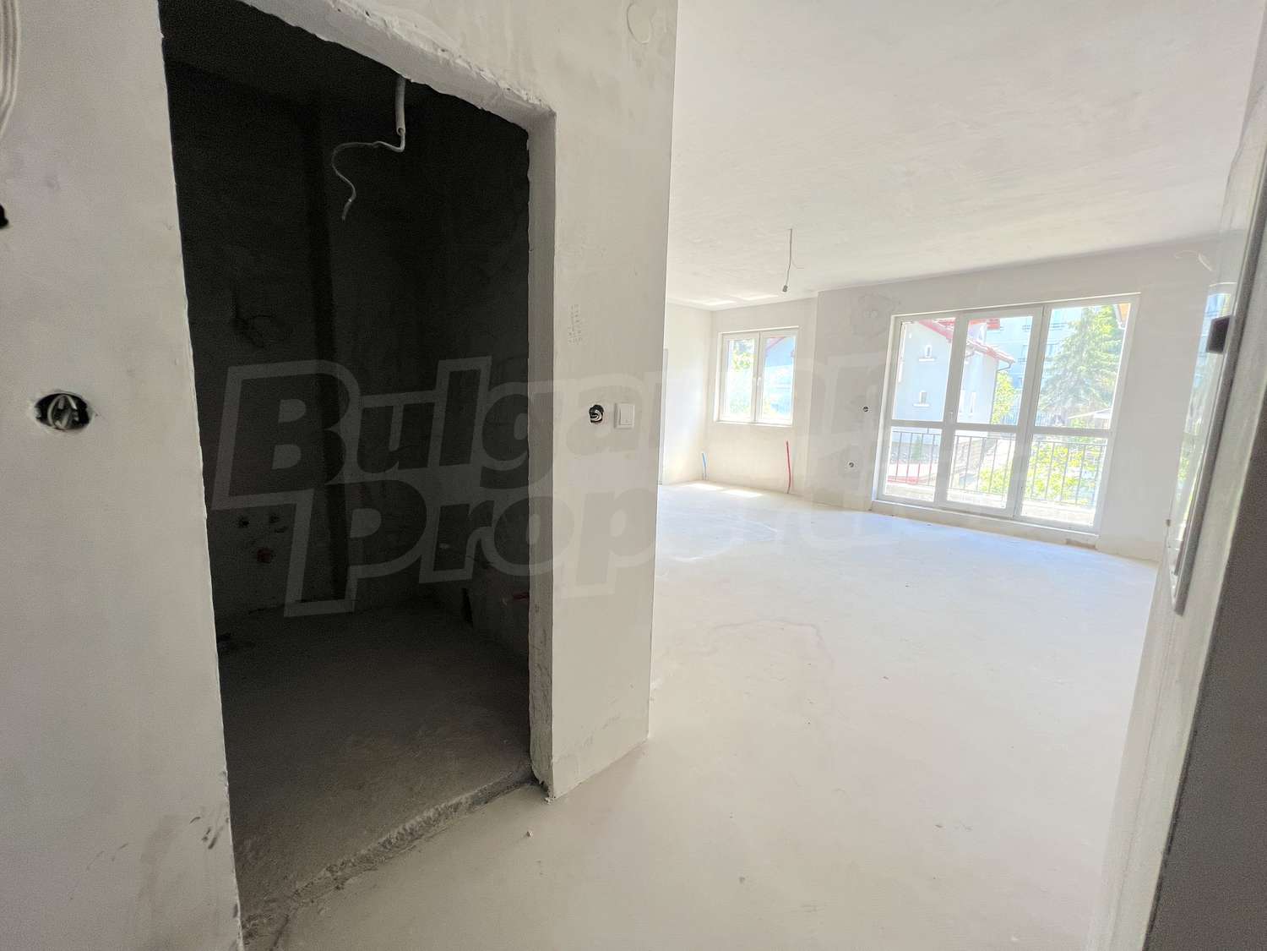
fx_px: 476
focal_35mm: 13
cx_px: 634
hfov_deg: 106.2
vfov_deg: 89.9
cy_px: 476
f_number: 1.8
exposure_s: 1/99
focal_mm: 1.57
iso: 64
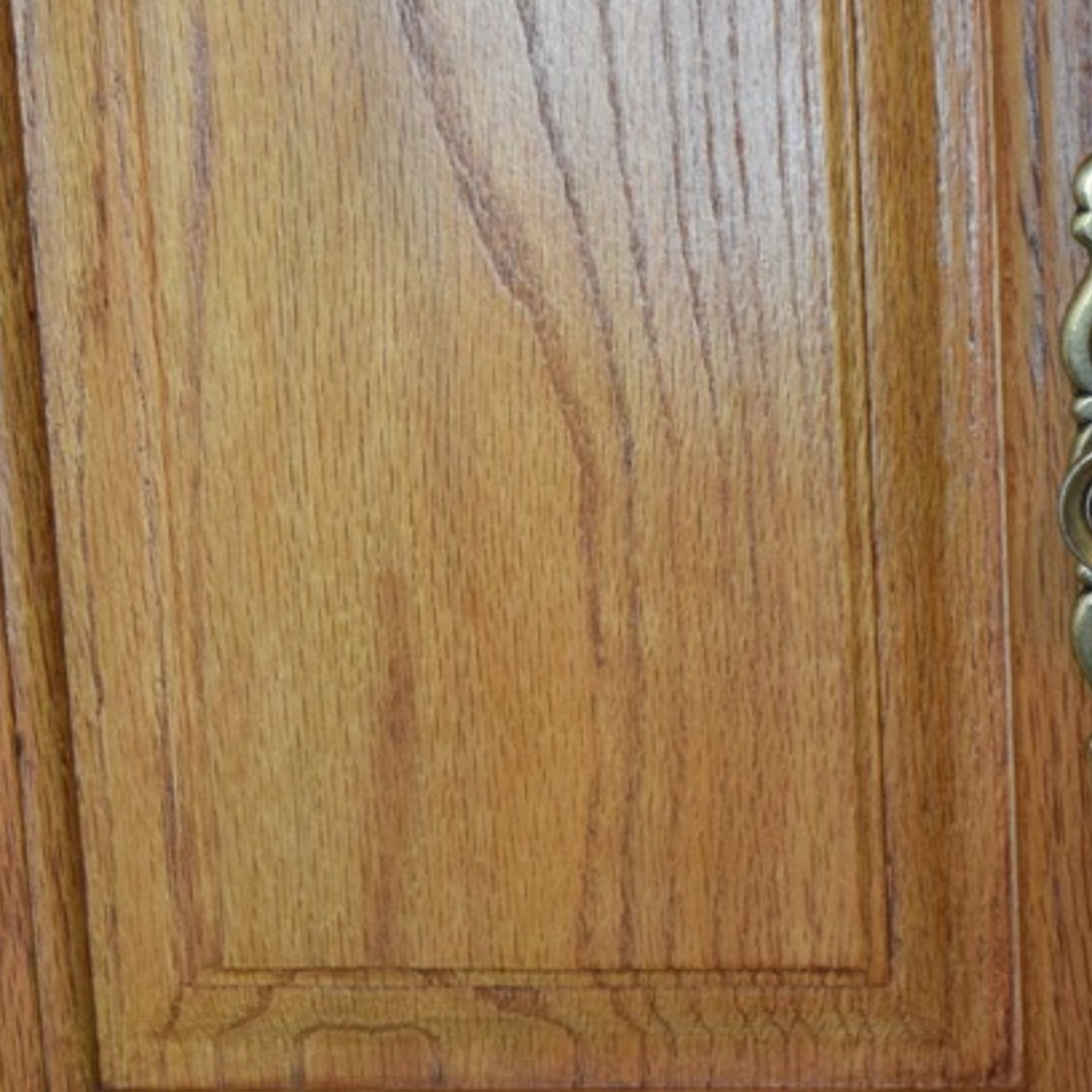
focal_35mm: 150
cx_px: 913
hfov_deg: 11.6
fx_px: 5354
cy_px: 577
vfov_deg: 11.6
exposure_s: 1/60
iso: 2200
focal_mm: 48
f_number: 5.3
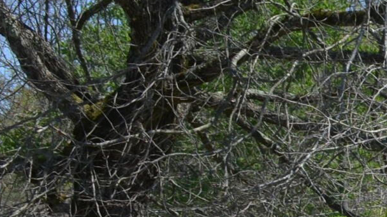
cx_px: 806
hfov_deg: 12.1
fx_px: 1590
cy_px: 460
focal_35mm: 155
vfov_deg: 7.5
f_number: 8
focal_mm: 20
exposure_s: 1/250
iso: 110
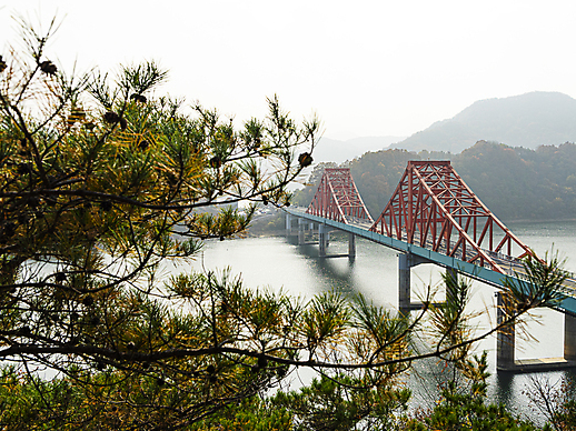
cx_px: 332
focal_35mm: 39
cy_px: 218
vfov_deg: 36.8
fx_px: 649
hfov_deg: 47.7
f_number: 8
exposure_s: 1/800
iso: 200
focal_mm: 35
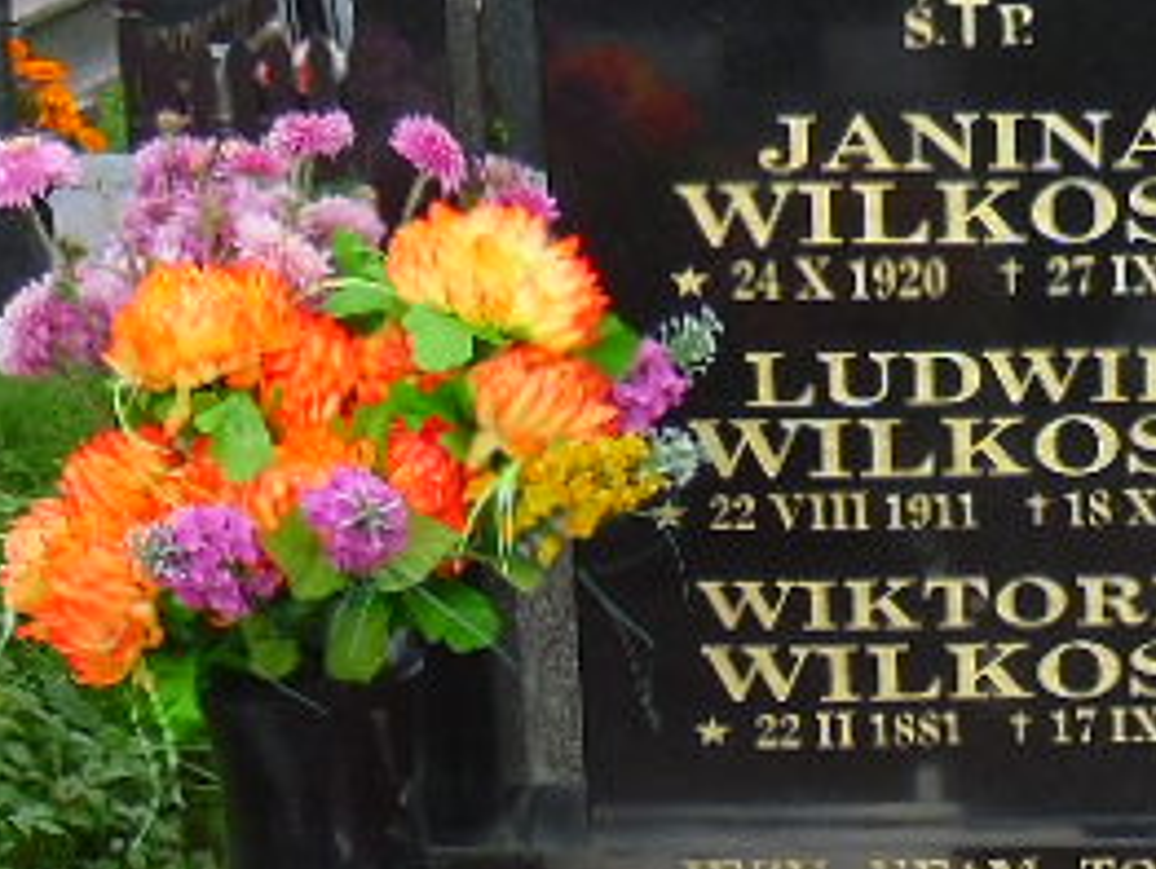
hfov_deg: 16.2
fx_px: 4044
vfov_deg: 11.7
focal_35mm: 121
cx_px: 829
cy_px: 1328
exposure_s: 1/145
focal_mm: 5.6
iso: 80
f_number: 3.3
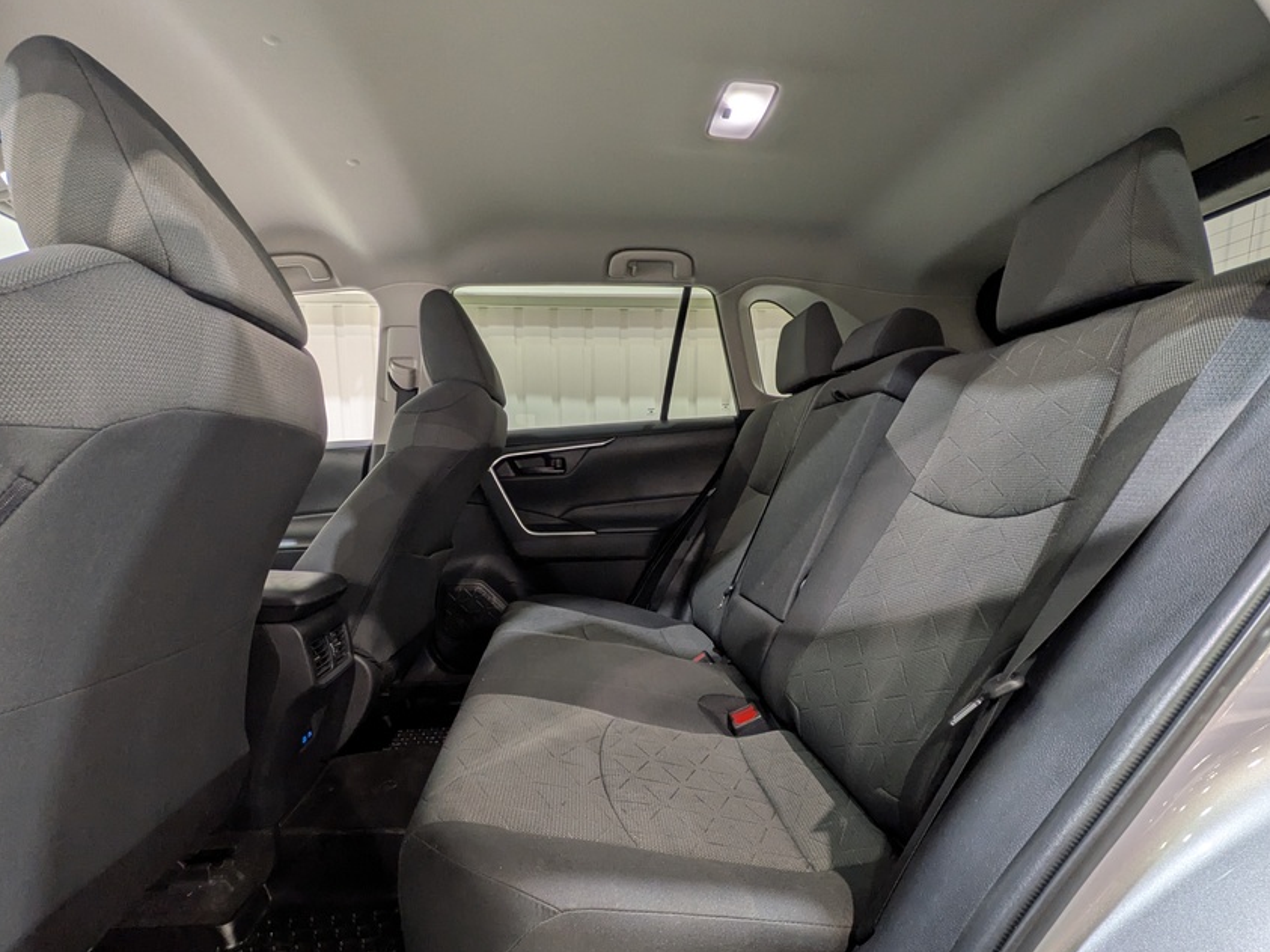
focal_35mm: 17
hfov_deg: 91.0
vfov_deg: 73.9
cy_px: 572
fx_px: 624
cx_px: 625
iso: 66
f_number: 2.2
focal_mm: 1.83
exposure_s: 1/25
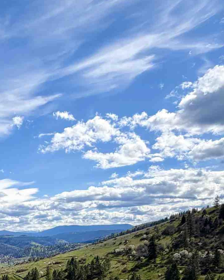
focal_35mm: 47
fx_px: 389
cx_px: -101
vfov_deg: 35.2
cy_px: 289
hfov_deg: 25.3
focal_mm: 2.22
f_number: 2.2
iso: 20
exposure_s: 1/1050
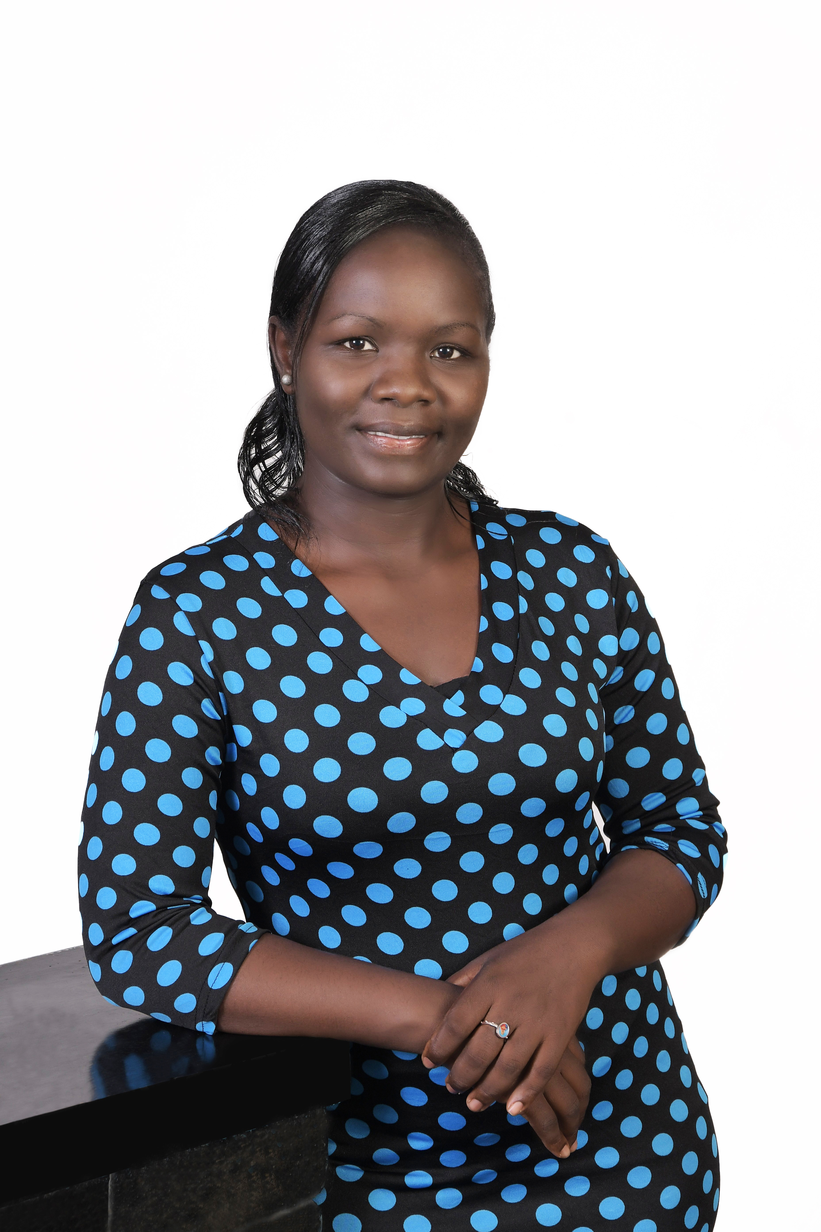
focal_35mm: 93
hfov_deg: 14.7
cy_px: 616
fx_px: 3181
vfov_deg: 21.9
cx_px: 410
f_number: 7.1
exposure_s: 1/125
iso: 250
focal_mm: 62
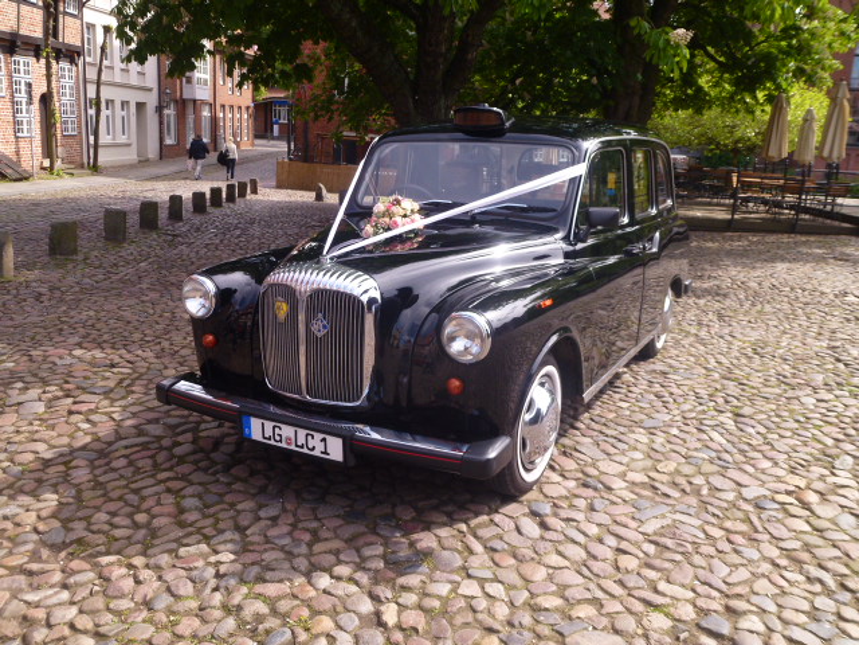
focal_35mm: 30
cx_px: 430
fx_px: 744
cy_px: 322
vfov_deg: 46.8
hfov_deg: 60.0
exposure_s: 1/250
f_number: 4
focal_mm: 5.4
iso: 100
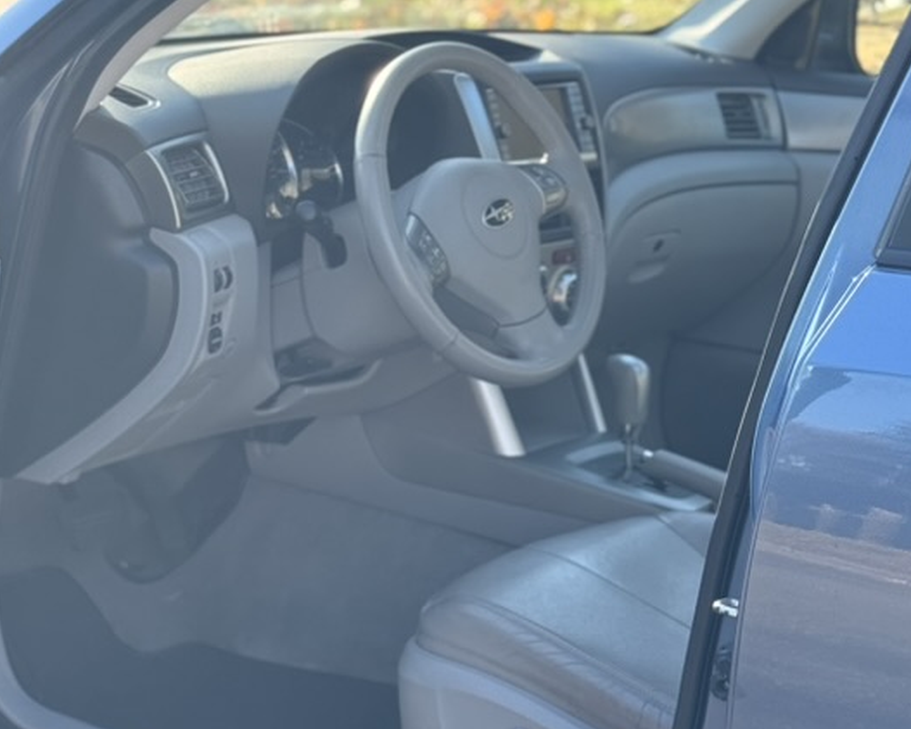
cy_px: 302
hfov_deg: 20.9
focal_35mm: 91
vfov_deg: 16.9
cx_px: 294
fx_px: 2454
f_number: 1.78
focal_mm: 6.76
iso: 100
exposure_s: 1/601
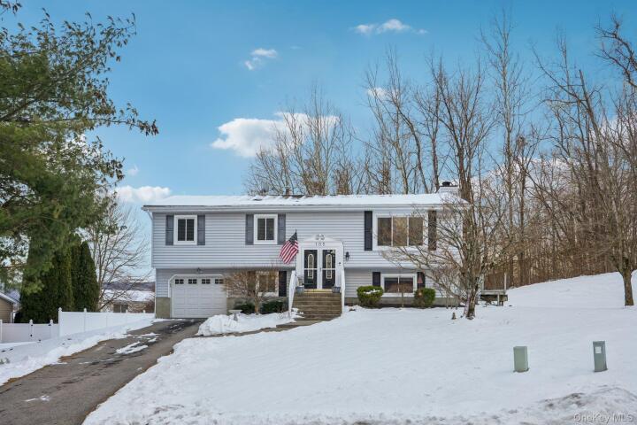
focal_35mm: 30
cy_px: 212
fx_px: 531
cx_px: 318
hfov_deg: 61.9
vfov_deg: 43.6
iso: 100
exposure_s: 1/40
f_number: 9
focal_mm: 30
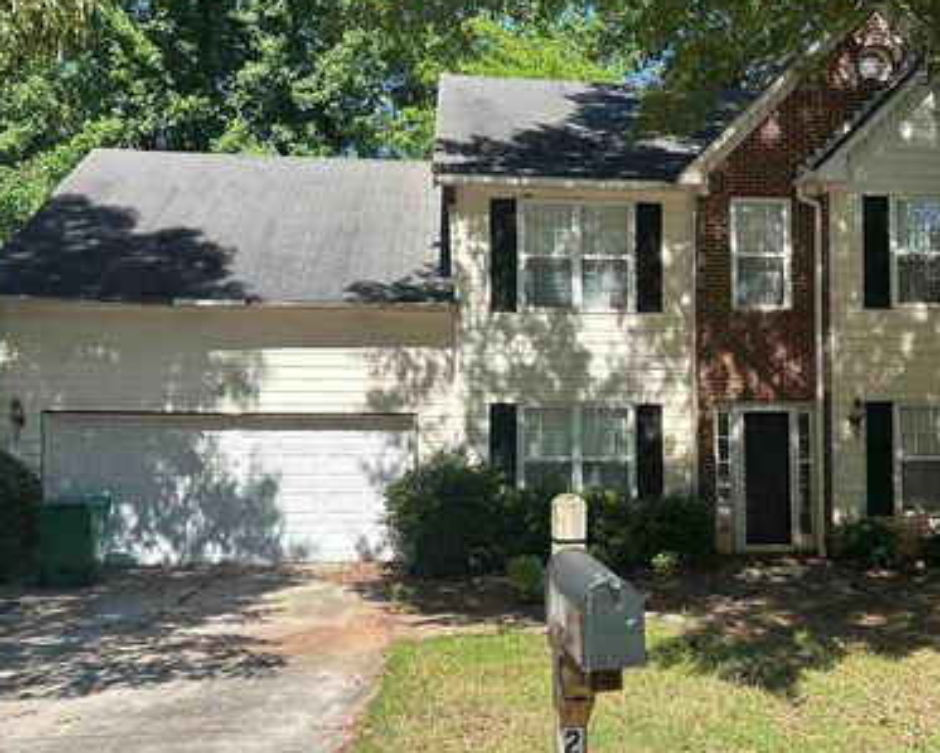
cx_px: 570
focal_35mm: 34
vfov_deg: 43.4
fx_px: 947
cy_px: 402
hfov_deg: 52.4
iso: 50
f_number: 1.5
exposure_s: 1/1575
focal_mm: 5.7
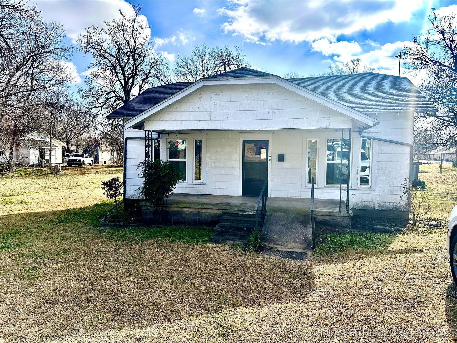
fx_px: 317
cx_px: 228
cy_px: 172
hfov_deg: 71.6
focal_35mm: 24
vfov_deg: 56.8
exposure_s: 1/3247
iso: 80
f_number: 1.78
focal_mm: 6.86
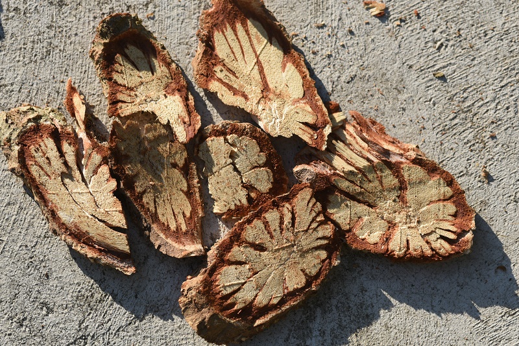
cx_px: 260
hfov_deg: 19.4
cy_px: 173
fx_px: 1514
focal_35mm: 105
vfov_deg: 13.1
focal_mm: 105
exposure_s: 1/800
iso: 200
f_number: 6.3
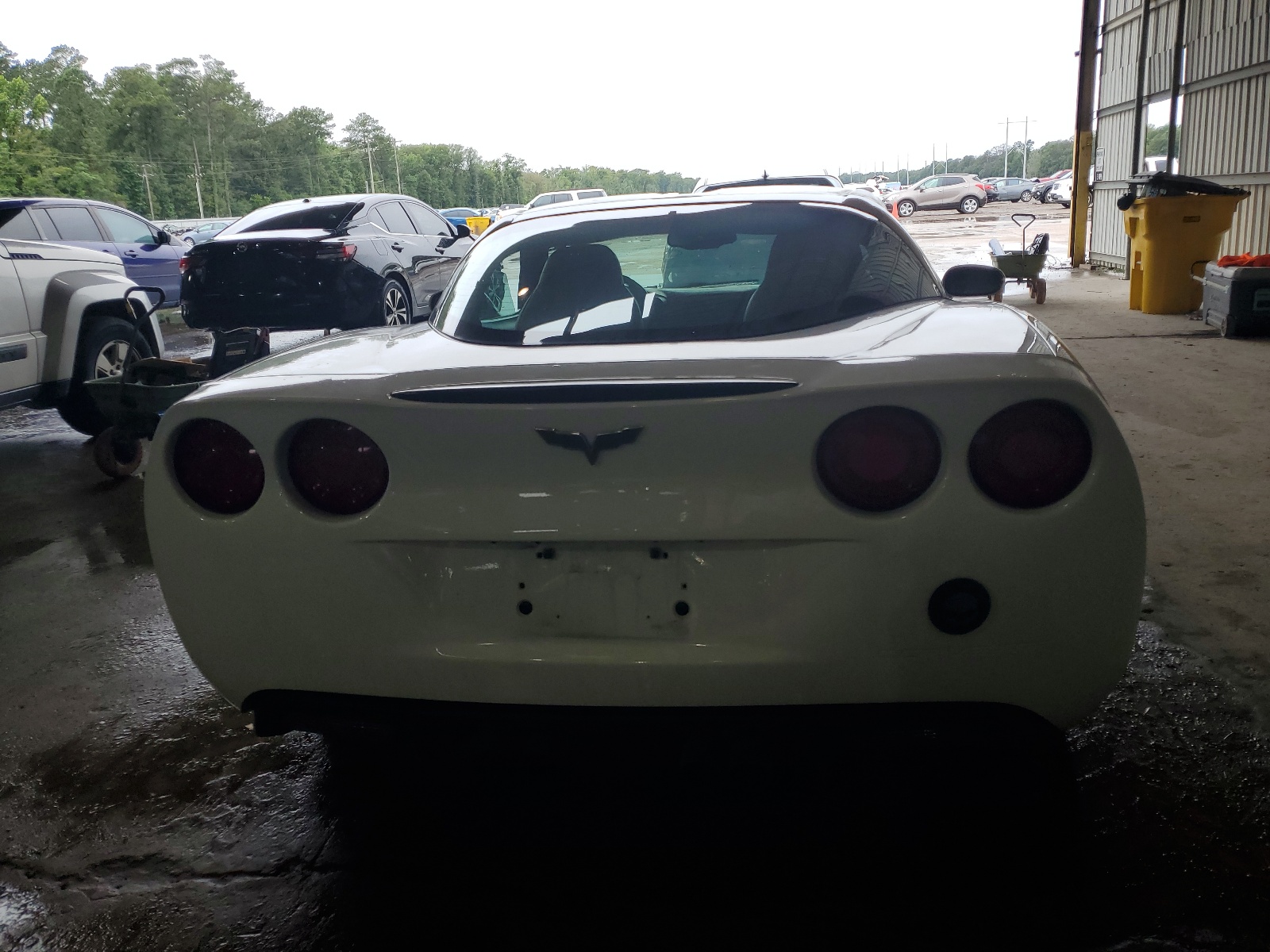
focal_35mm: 26
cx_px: 635
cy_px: 476
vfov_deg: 53.1
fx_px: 954
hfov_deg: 67.3
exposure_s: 1/263
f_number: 1.5
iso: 50
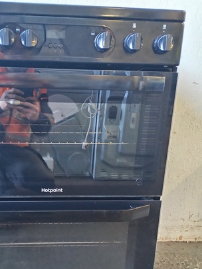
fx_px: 311
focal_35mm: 40
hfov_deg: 35.3
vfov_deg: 46.3
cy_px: 172
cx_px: 54
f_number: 1.8
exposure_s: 1/20
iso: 1366
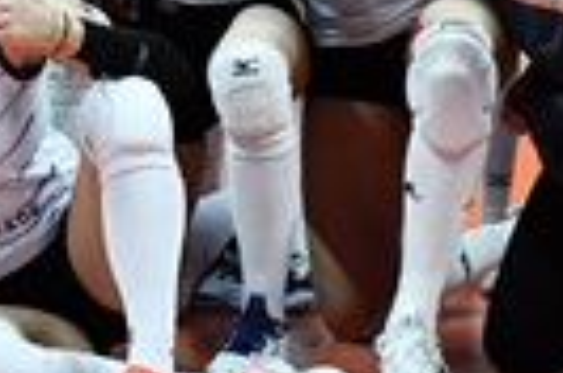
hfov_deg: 10.7
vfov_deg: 7.0
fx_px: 2964
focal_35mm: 190
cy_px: -239
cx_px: -76
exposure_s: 1/250
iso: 1100
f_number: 4
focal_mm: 28
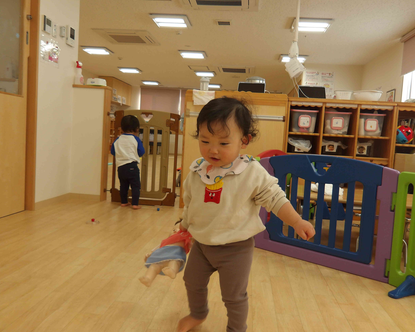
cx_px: 209
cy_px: 169
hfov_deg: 60.4
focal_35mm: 29
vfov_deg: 50.0
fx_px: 356
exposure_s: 1/100
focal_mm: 4.9
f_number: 3
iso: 100
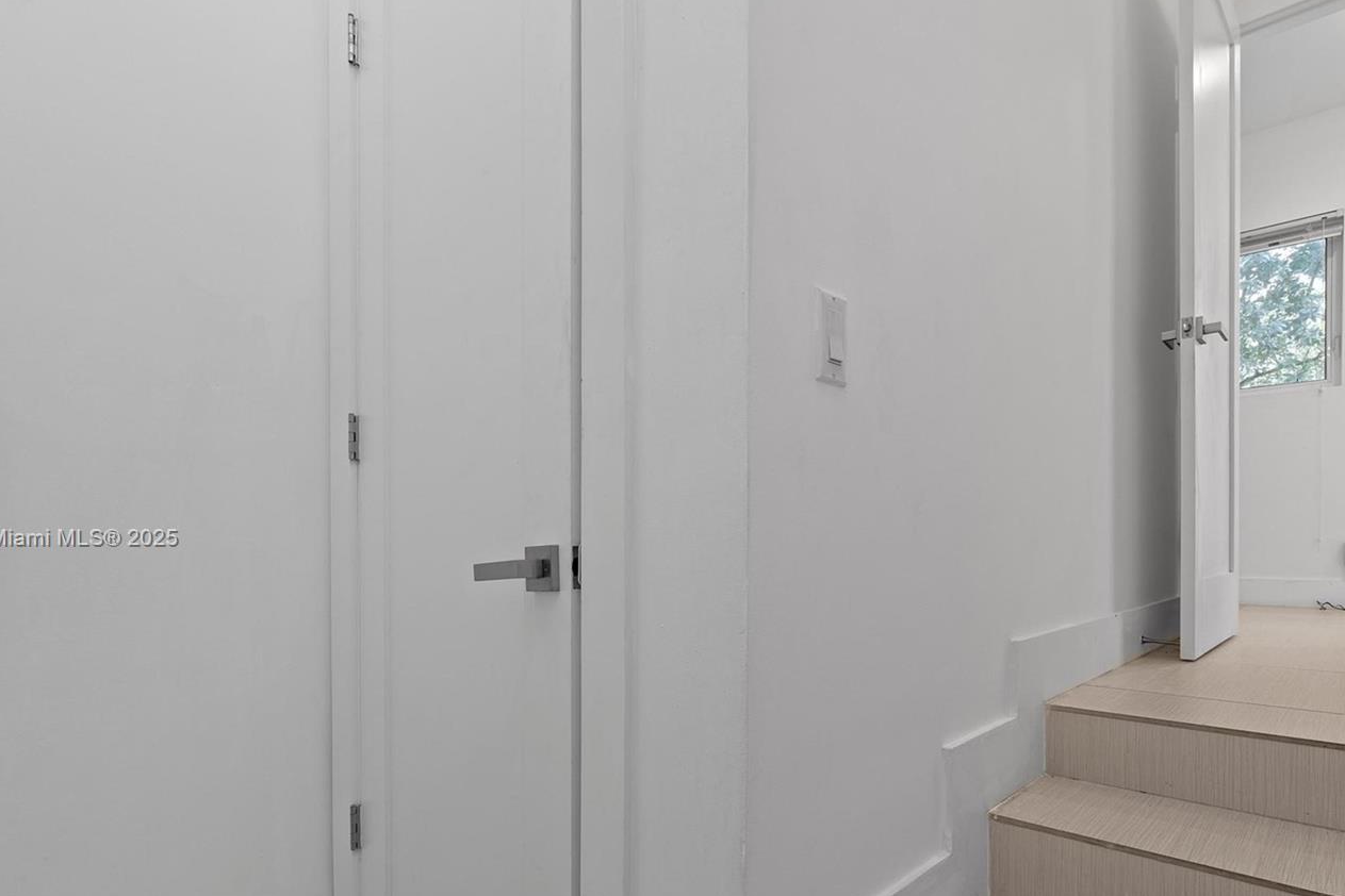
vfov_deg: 63.9
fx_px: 710
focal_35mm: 19
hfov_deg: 86.9
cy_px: 540
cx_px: 689
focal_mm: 10
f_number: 8
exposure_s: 1.6
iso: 100
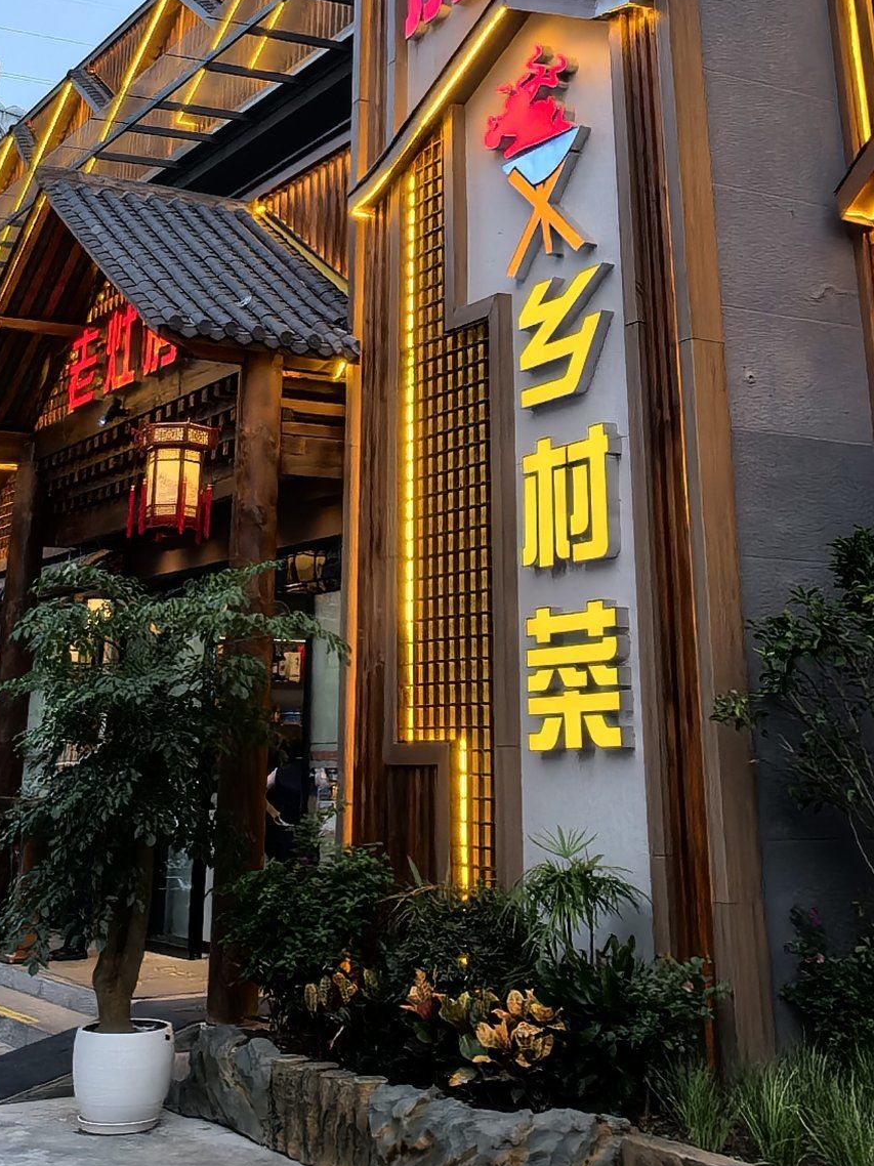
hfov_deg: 30.3
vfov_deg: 35.6
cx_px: 431
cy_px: -14
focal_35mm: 48
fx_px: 1617
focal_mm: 1.95
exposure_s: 1/100
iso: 80
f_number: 2.2
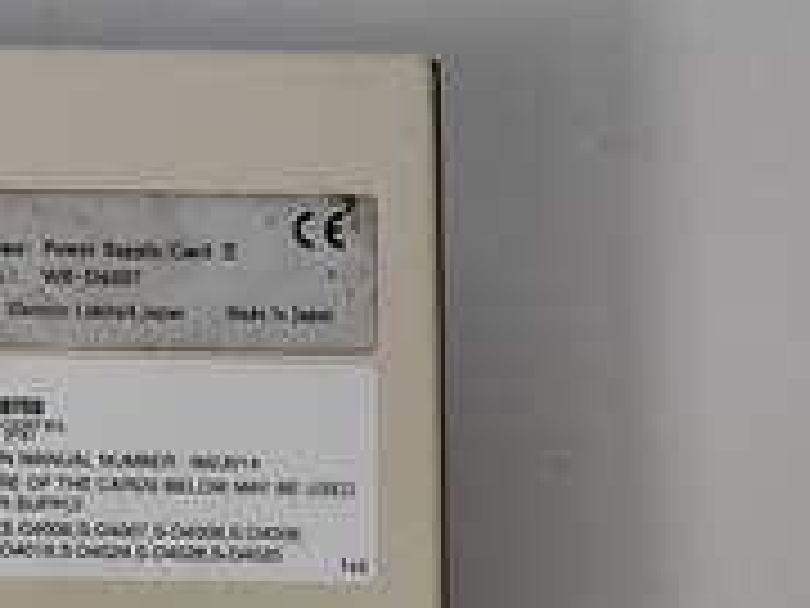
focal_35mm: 64
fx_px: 1498
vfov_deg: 21.6
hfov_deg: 25.4
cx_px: -284
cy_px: 682
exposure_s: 1/120
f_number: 1.9
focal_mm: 5.52
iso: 381
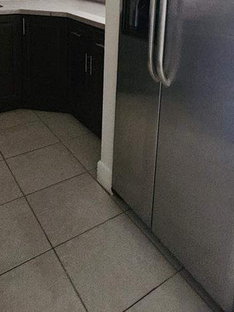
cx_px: 129
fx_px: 288
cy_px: 15
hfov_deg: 44.1
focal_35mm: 32
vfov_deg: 48.9
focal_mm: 2.2
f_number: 2.2
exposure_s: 1/30
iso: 640
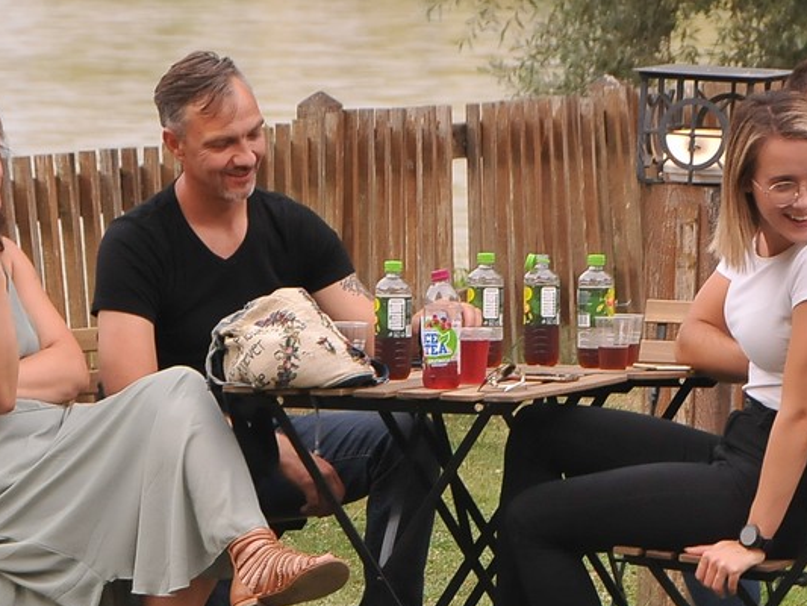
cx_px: 428
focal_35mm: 310
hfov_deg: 6.4
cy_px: 368
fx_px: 7229
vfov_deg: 4.8
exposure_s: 1/250
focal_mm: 112
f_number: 8
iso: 1000
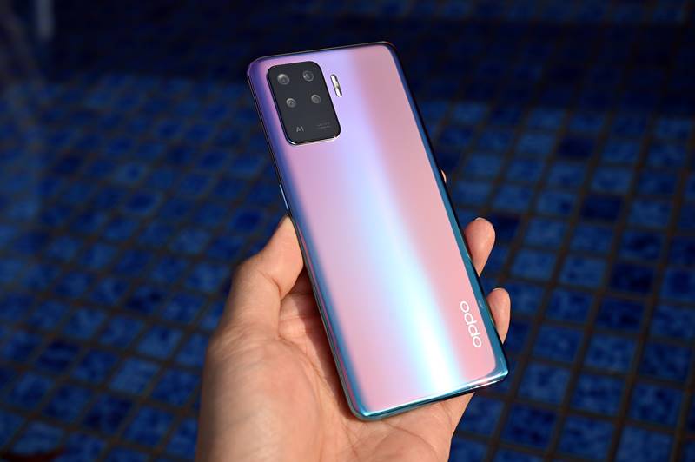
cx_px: 348
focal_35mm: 49
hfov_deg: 40.4
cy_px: 231
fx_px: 945
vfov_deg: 27.5
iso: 100
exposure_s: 1/320
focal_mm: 49
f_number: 6.3
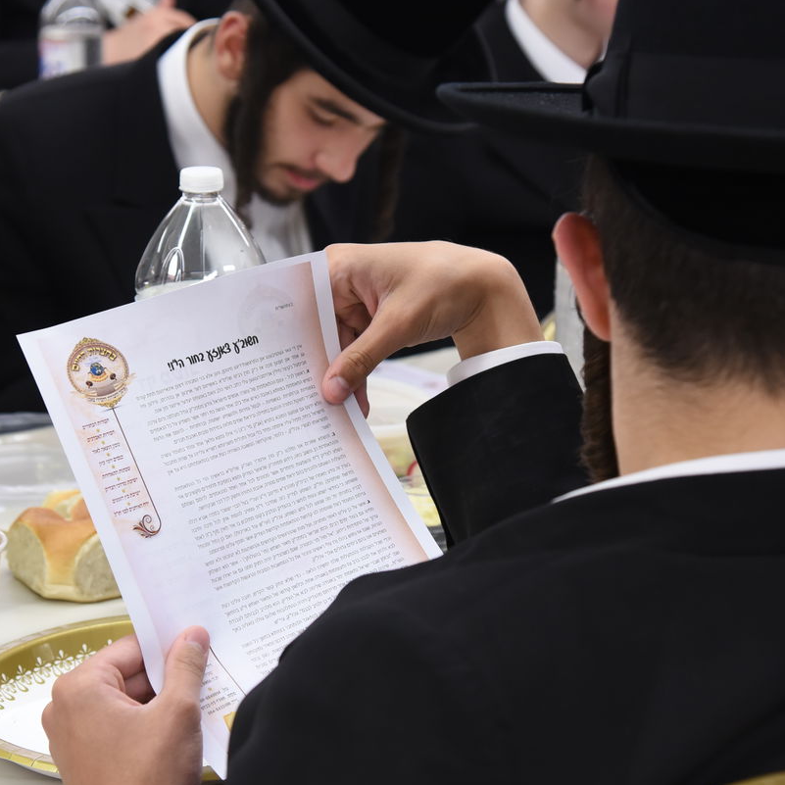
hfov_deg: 17.7
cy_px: 400
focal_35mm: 98
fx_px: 2514
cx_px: 227
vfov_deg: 17.7
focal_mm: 66
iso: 2000
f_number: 5
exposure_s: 1/200
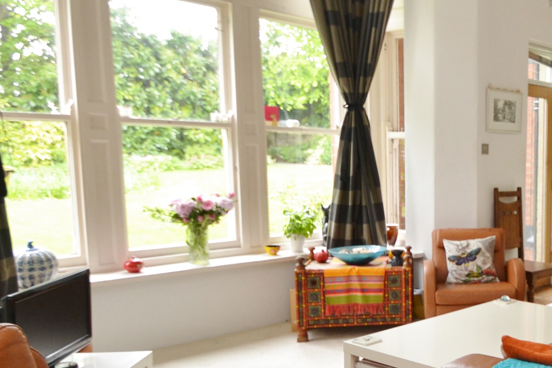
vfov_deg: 34.9
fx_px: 583
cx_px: 578
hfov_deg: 42.2
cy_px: 223
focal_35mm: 38
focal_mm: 10
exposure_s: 1/60
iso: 400
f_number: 4
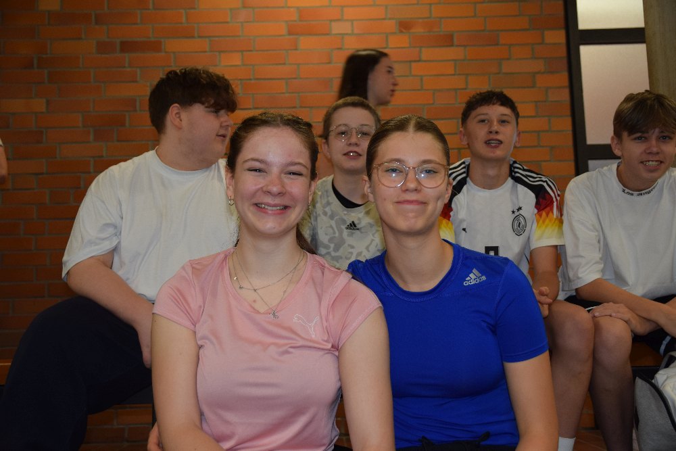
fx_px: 789
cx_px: 338
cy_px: 226
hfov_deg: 46.4
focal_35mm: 42
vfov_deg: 31.9
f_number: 3.5
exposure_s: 1/100
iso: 400
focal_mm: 28
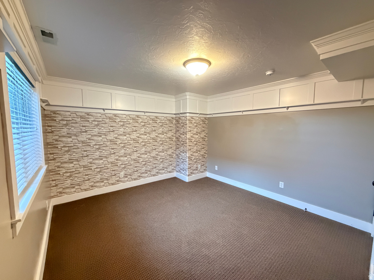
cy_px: 140
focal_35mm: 14
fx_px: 151
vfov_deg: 85.7
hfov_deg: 102.1
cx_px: 187
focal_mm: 2.22
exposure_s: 1/40
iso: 1250
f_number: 2.2
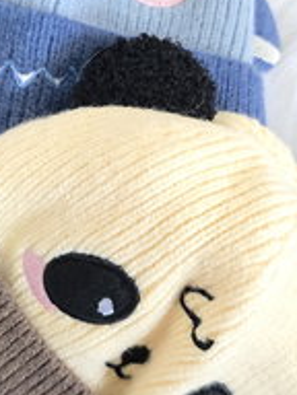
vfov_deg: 30.2
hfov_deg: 22.9
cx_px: 120
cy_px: 155
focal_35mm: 64
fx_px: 732
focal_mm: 6.3
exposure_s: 1/100
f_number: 1.7
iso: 640
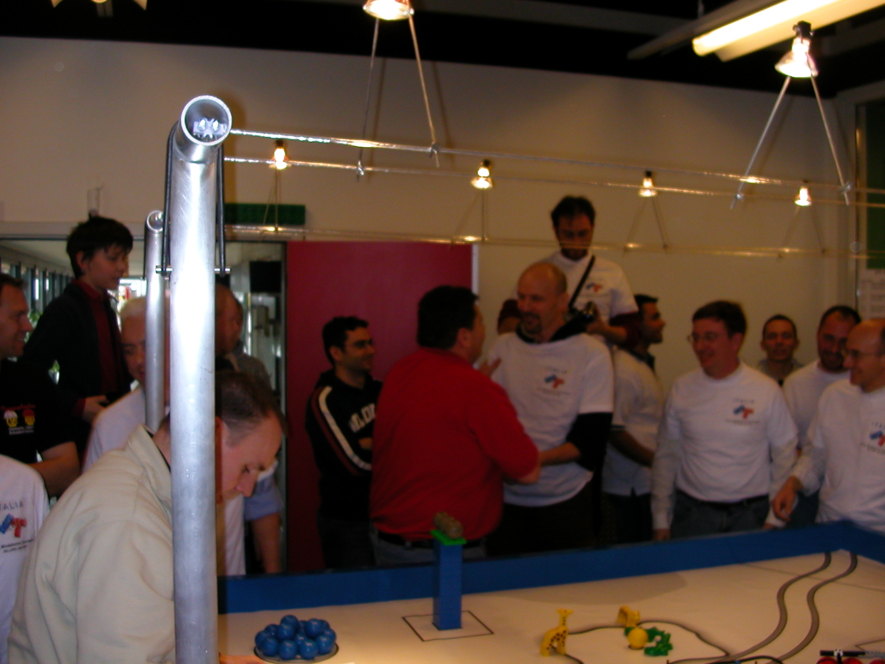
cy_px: 332
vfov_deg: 38.7
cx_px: 442
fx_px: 946
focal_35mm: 37
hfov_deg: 50.1
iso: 100
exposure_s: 1/59.9
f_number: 2.7
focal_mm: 5.6
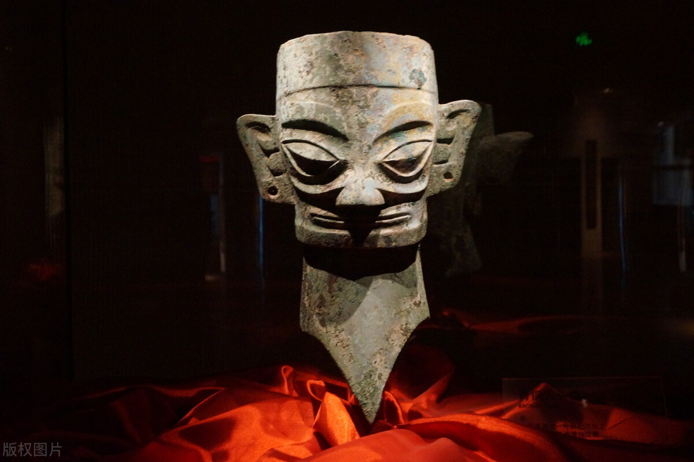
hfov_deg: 43.6
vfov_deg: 29.8
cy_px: 231
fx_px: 867
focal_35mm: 45
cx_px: 347
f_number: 7.1
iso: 3200
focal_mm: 30
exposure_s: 1/15
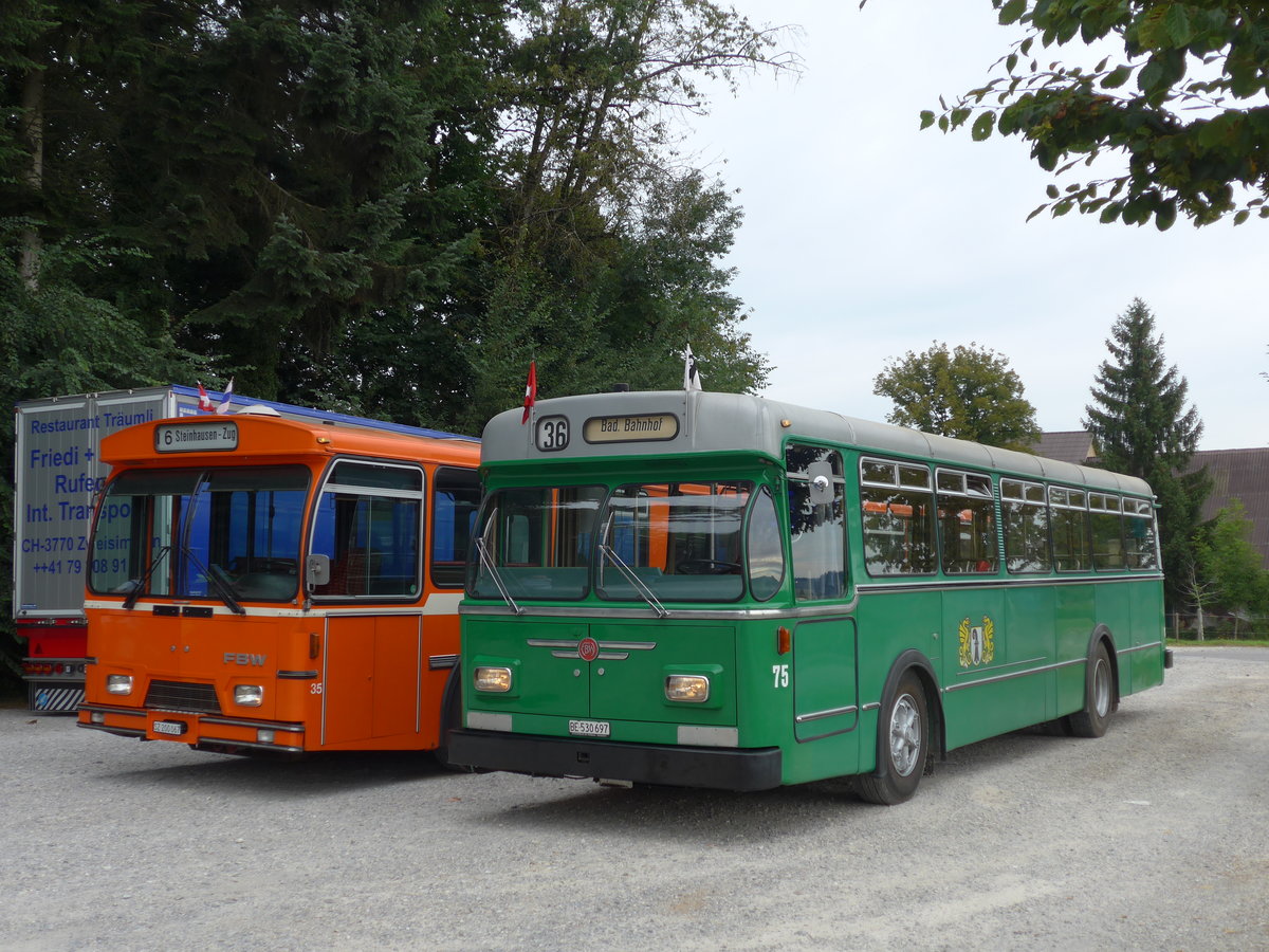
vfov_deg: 35.1
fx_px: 1503
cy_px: 476
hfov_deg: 45.8
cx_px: 634
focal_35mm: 41
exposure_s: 1/320
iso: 80
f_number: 2.8
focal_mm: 8.4
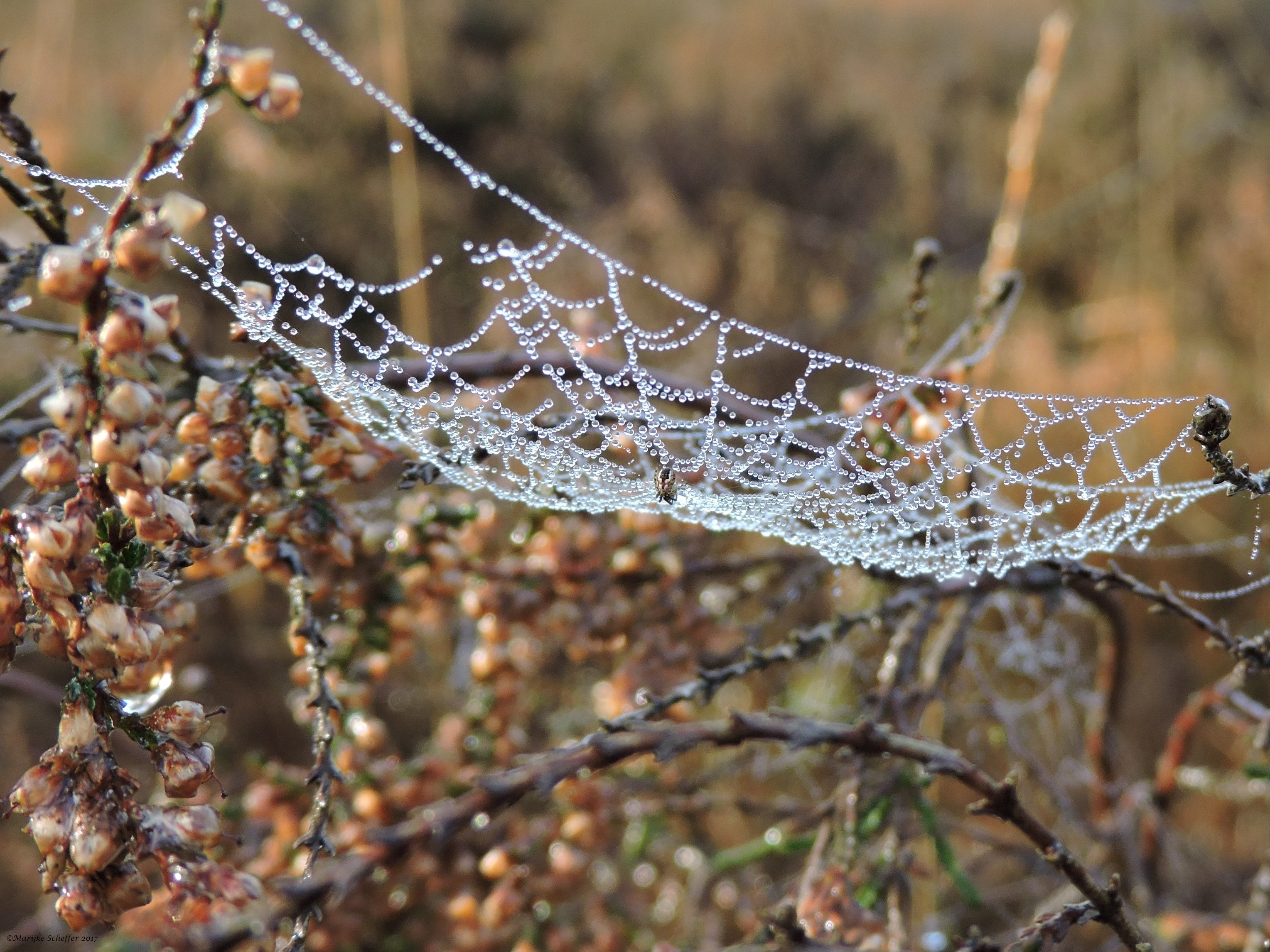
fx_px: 1578
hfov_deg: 43.8
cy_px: 476
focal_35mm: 43
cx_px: 635
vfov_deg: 33.6
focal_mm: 7.7
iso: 100
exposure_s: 1/125
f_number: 3.4
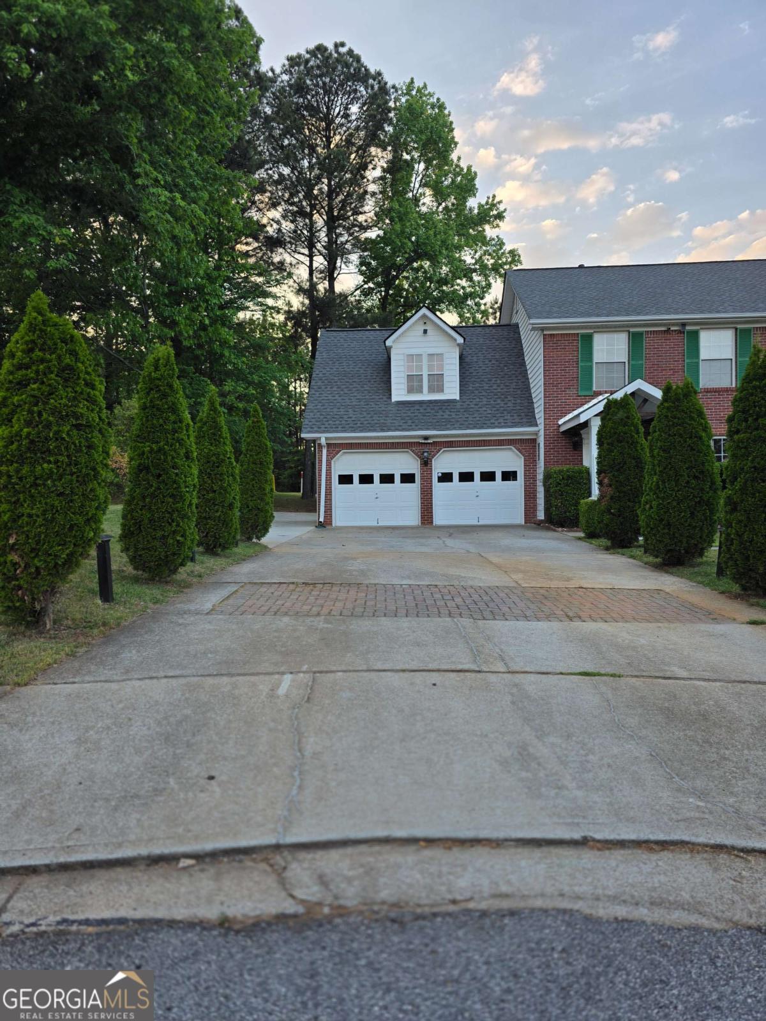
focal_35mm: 23
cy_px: 510
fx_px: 679
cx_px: 383
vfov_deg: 73.9
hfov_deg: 58.9
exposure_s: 1/359
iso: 50
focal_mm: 6.3
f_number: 1.7
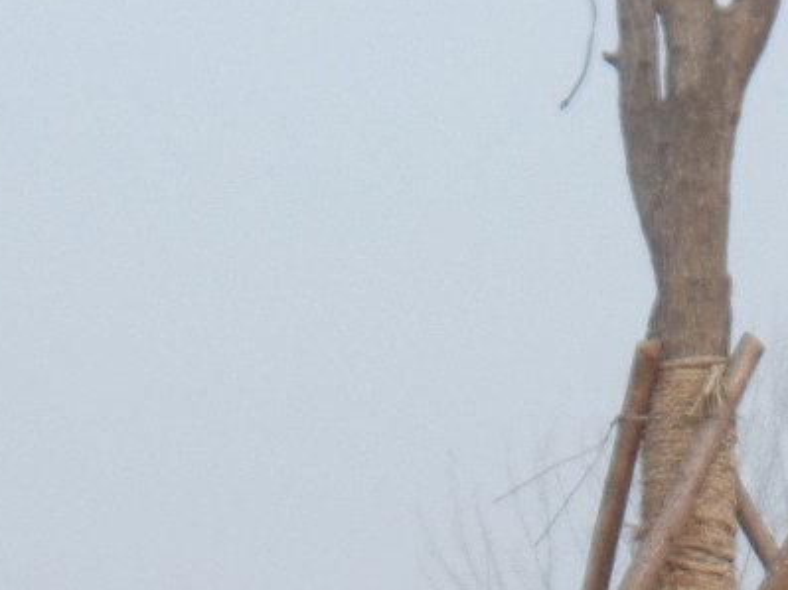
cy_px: 1427
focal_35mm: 463
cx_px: 1013
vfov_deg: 3.2
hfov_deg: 4.3
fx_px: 10537
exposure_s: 1/125
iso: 80
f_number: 3.9
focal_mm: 16.5
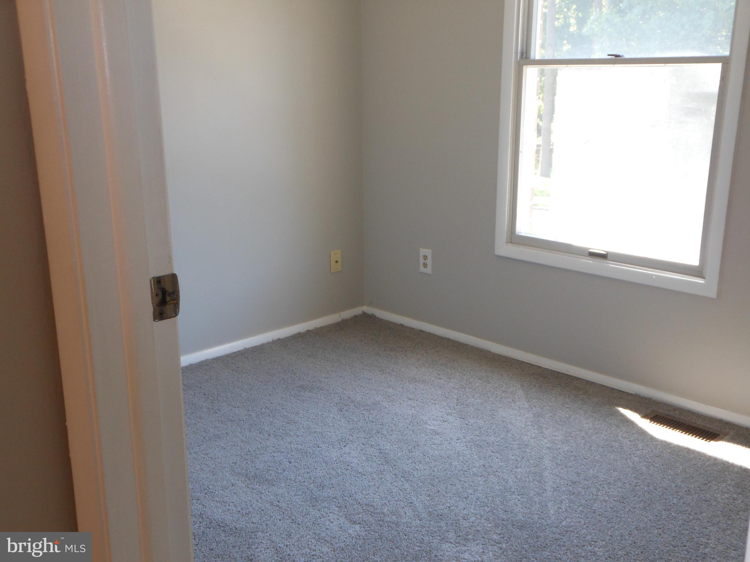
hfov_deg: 49.0
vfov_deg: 37.7
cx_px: 375
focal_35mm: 38
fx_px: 823
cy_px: 281
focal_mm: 6.8
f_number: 3.6
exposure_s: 1/30
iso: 160
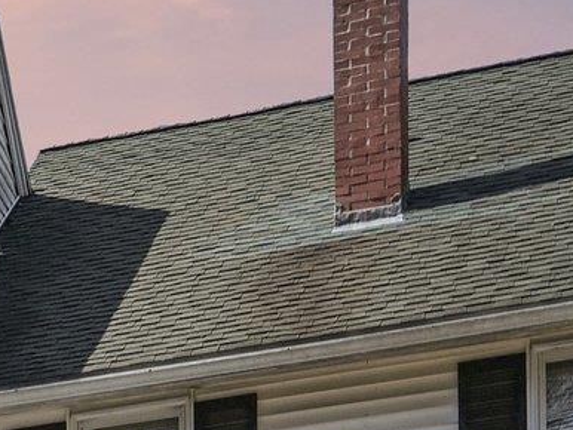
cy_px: 580
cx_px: -729
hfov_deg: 11.1
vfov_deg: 9.5
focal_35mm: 153
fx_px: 2534
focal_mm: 30
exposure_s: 1/640
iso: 400
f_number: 8
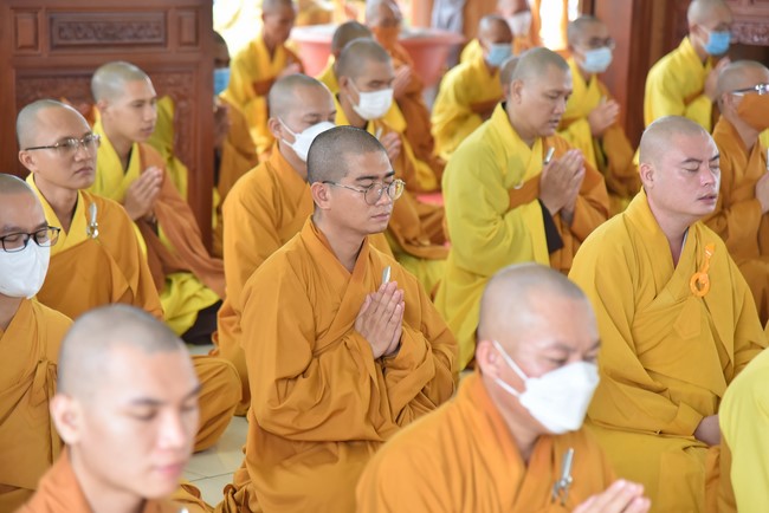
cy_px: 256
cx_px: 384
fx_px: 2564
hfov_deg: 17.1
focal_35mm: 120
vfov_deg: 11.4
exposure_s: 1/160
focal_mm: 120
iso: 1250
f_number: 4
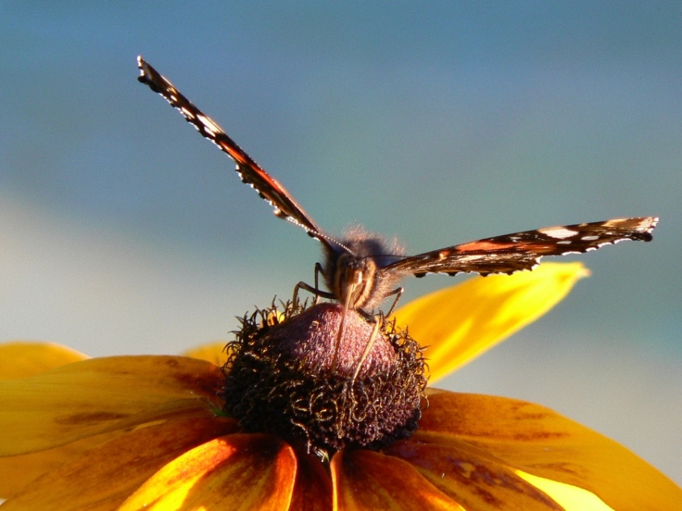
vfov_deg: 2.5
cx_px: 341
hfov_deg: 3.3
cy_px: 256
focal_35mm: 594
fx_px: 11701
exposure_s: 1/100
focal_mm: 72
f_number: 4
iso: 80
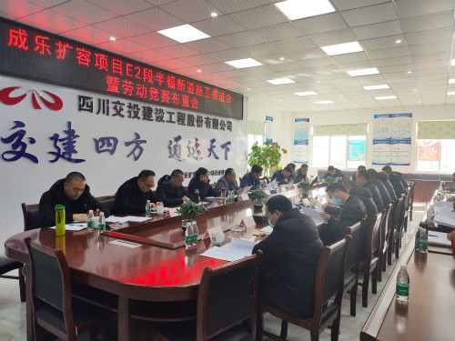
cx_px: 228
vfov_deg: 53.1
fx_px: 342
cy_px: 170
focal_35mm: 26
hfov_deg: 67.3
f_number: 1.75
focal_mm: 4.77
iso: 126
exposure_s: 1/100
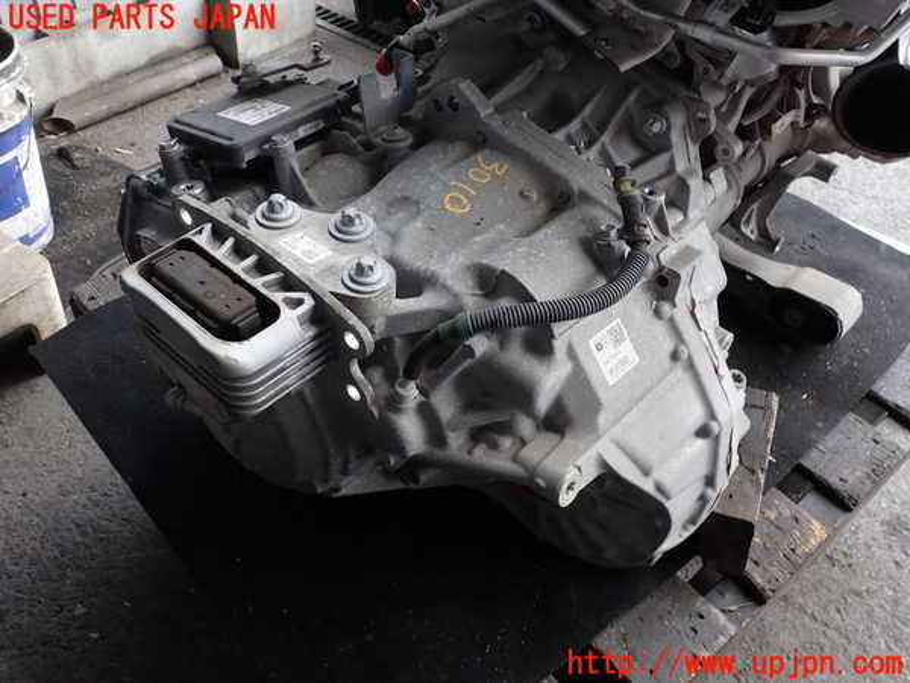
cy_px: 342
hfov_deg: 60.0
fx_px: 789
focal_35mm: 30
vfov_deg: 46.8
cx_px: 455
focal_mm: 5.4
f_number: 3.2
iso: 100
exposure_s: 1/160
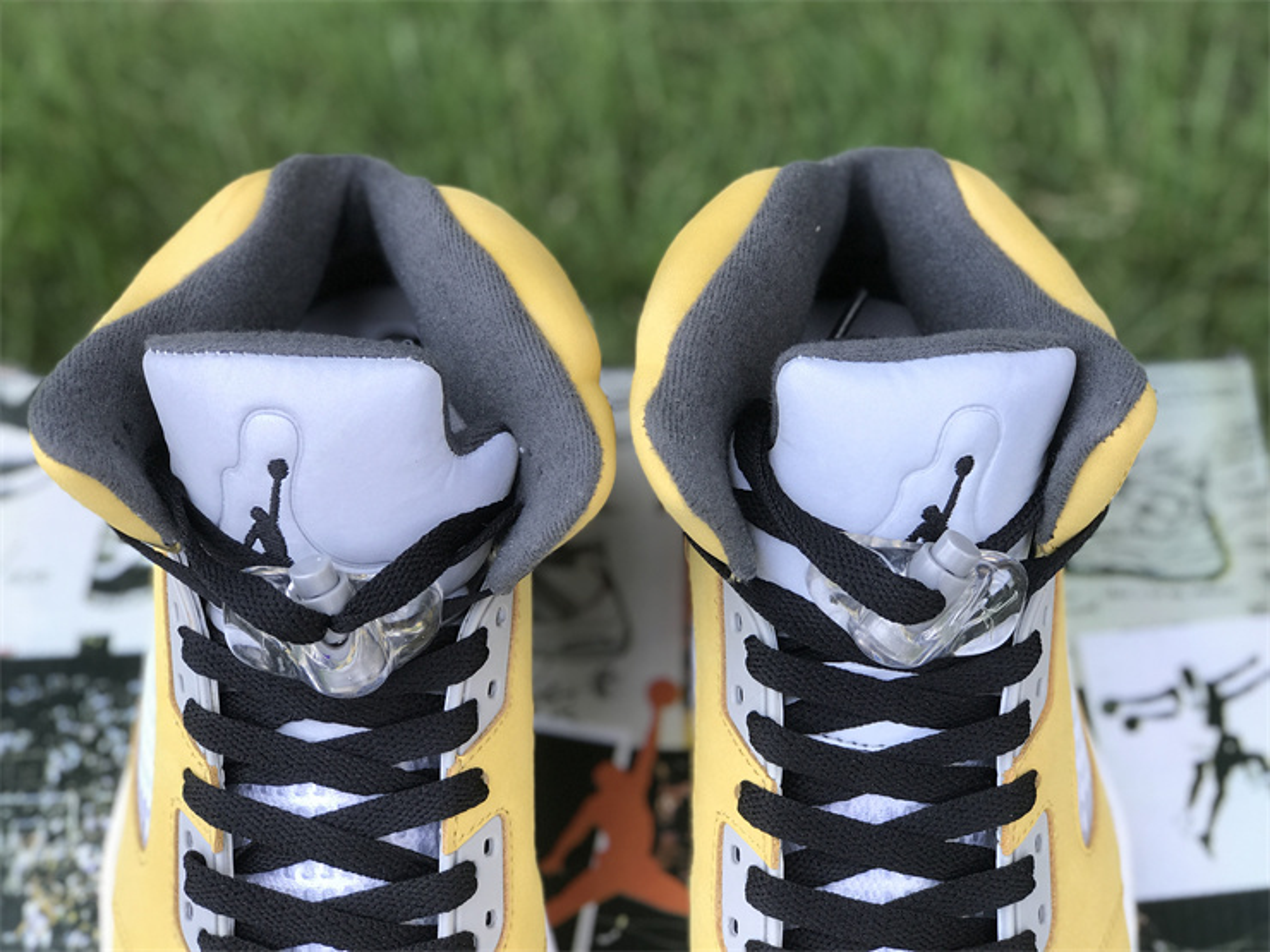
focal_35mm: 57
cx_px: 635
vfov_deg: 25.7
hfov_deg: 33.8
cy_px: 476
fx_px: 2091
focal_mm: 6.6
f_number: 2.8
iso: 20
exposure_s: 1/100
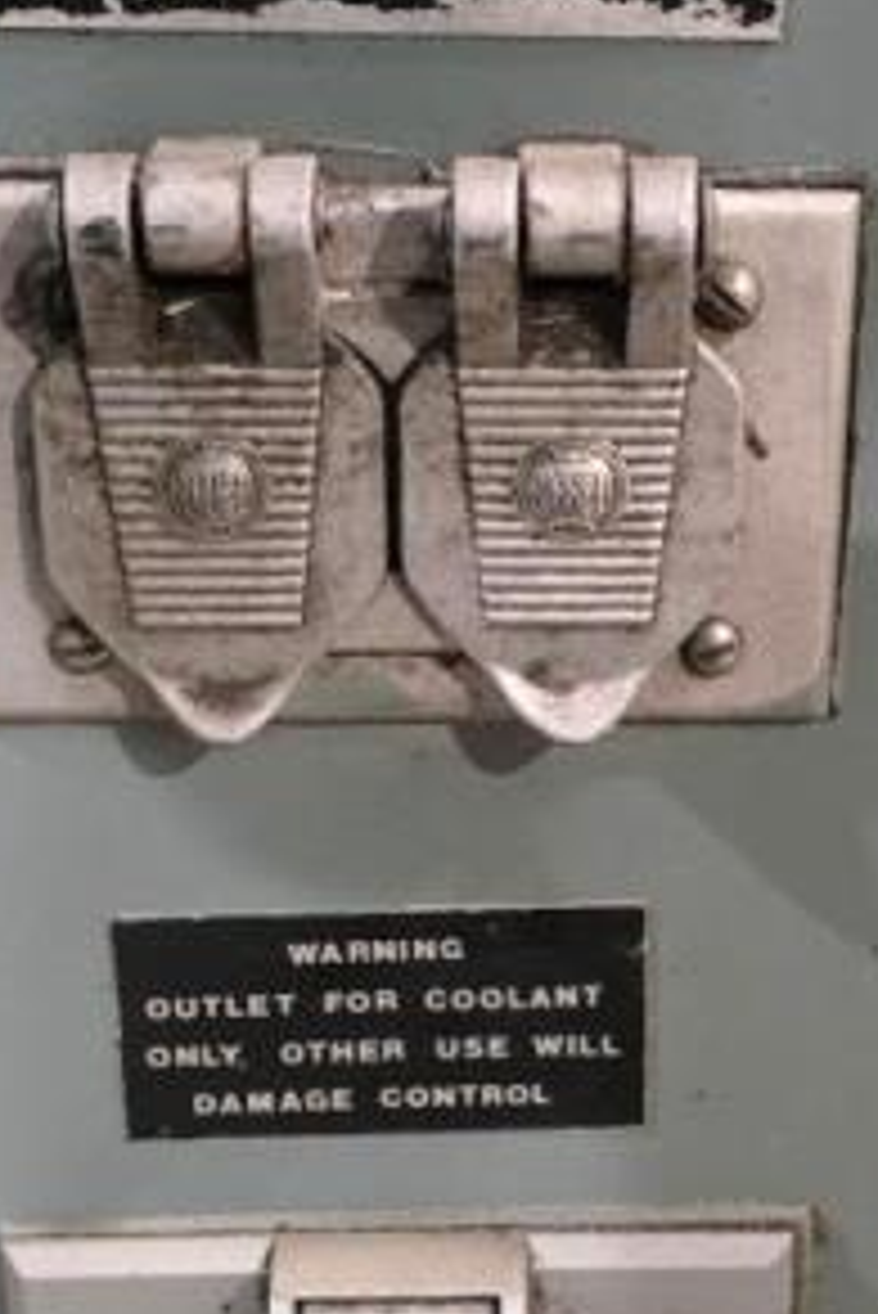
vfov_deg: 30.1
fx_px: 2448
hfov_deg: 20.2
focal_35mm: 67
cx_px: 601
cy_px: 628
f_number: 1.7
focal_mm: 6.3
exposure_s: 1/60
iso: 1600
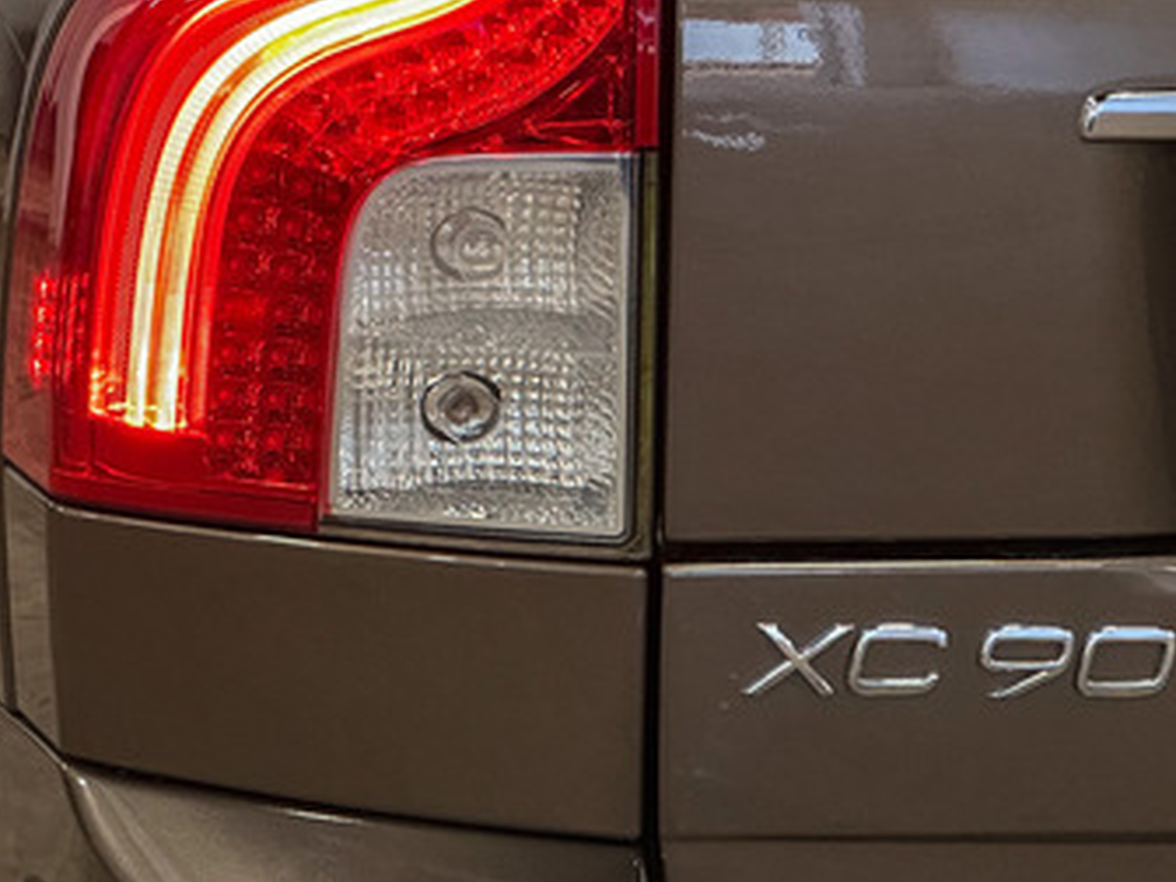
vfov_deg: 9.9
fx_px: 5062
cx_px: 242
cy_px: 88
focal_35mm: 149
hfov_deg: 13.2
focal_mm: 9
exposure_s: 1/50
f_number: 2.8
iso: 400
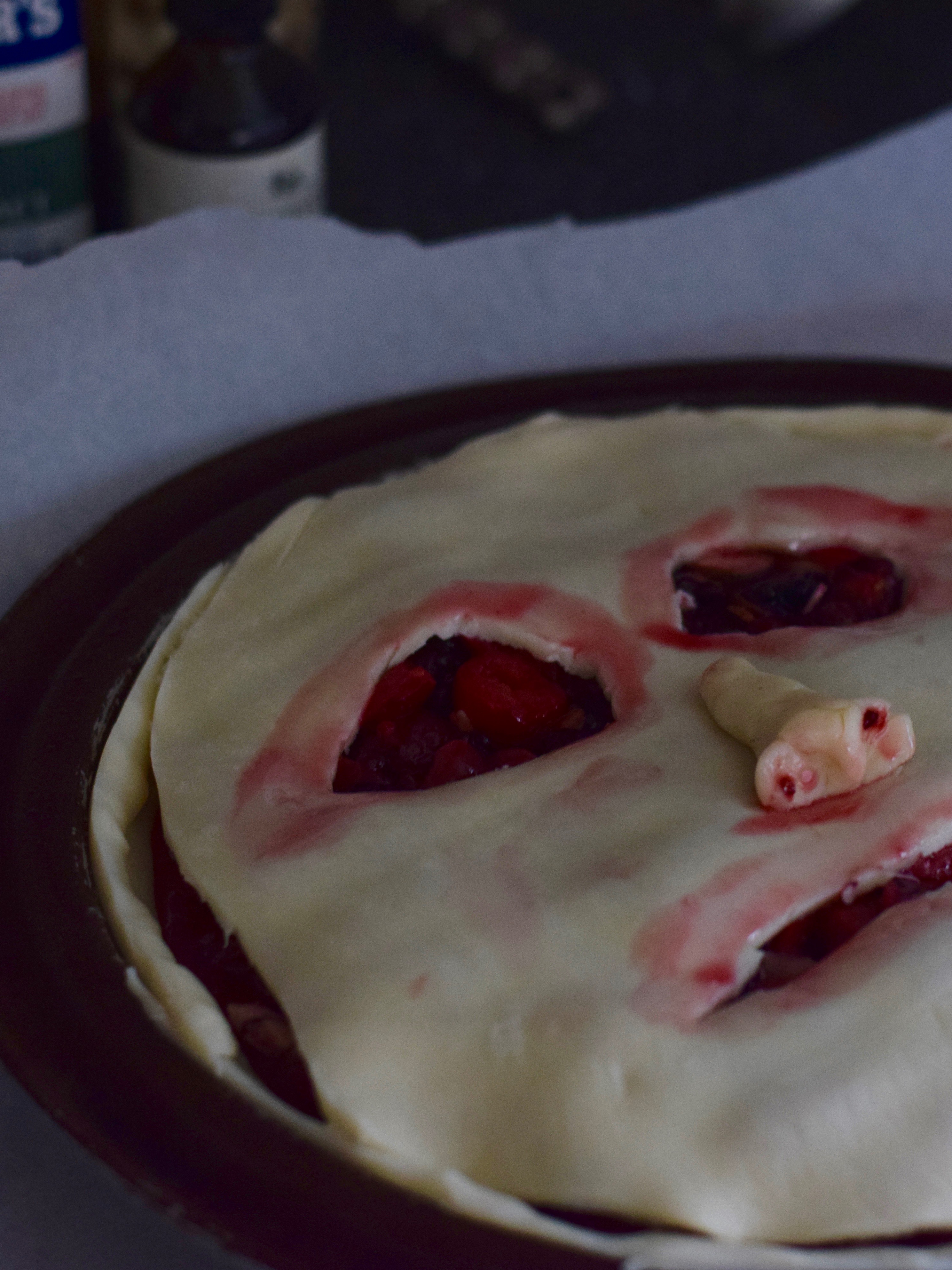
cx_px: 772
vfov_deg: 18.0
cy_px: 635
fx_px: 3997
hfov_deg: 13.5
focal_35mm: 109
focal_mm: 50
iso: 1250
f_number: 1.8
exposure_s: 1/60
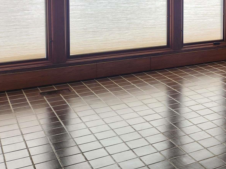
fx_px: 392
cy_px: -4
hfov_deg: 29.2
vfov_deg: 23.3
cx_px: 247
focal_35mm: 60
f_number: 1.8
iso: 20
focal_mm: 5.4
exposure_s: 1/186
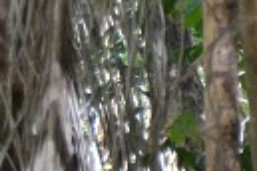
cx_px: 889
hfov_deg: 3.9
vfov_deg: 2.6
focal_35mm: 513
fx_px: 3662
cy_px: 563
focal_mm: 44
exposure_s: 1/160
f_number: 4.5
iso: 1600
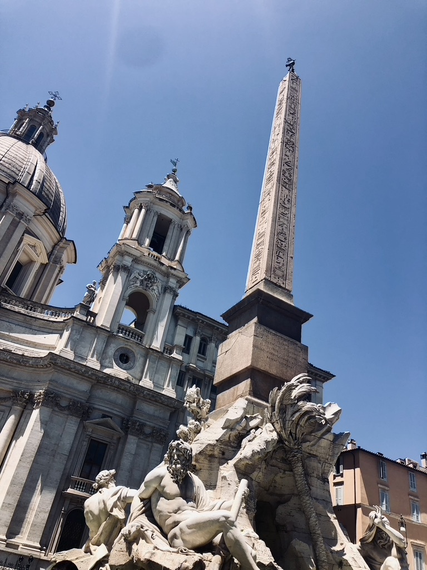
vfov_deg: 63.4
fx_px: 461
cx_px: 214
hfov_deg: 49.7
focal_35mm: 28
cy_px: 285
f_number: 1.8
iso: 20
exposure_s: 1/1845
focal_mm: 3.99
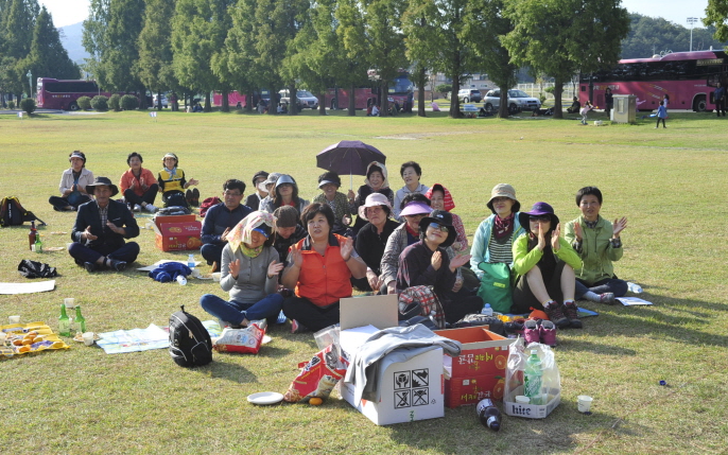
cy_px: 220
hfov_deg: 37.5
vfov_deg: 24.0
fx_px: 1072
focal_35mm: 54
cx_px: 361
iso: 220
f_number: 11
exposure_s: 1/125
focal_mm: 52
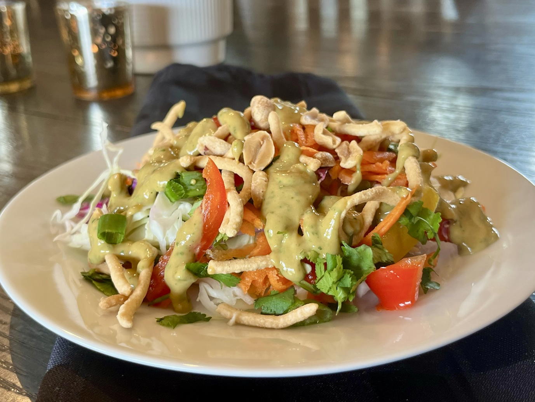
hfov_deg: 67.3
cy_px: 201
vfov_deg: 53.1
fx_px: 402
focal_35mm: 26
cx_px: 268
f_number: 1.6
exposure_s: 1/60
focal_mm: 5.1
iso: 160
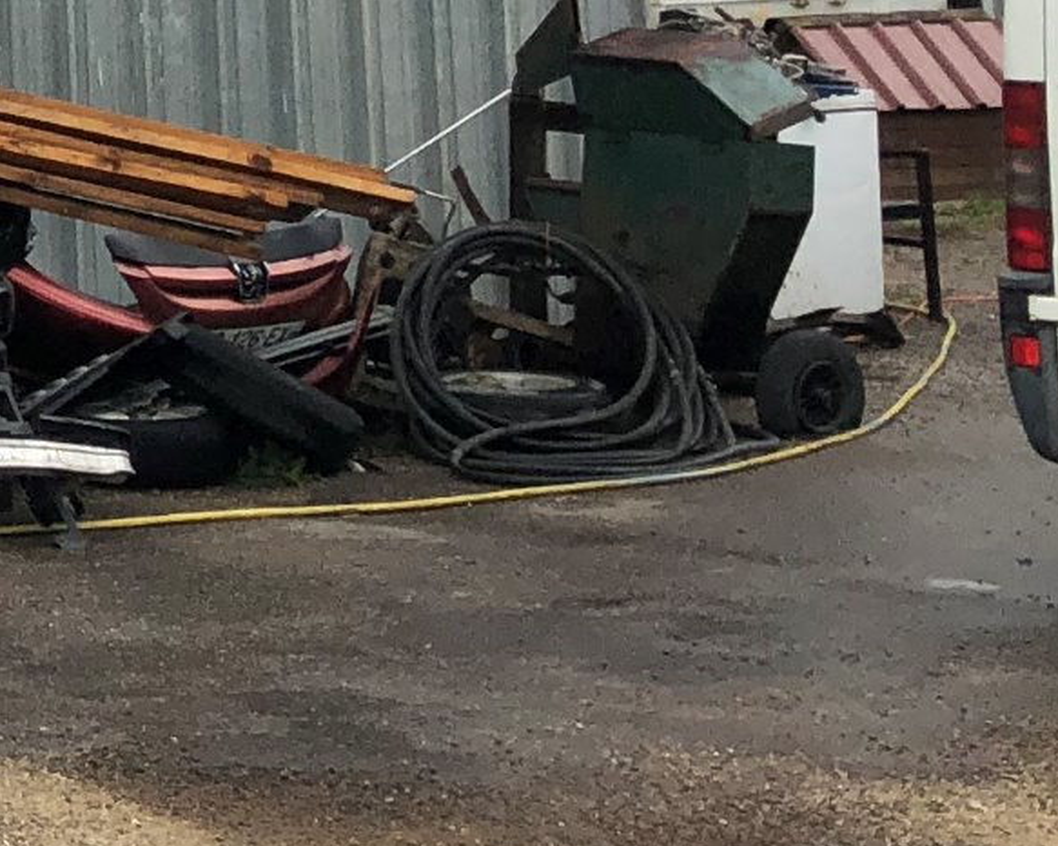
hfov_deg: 12.4
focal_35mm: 135
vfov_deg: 11.0
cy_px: -452
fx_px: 4226
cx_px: -1107
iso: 20
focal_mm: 4
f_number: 1.8
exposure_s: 1/1453
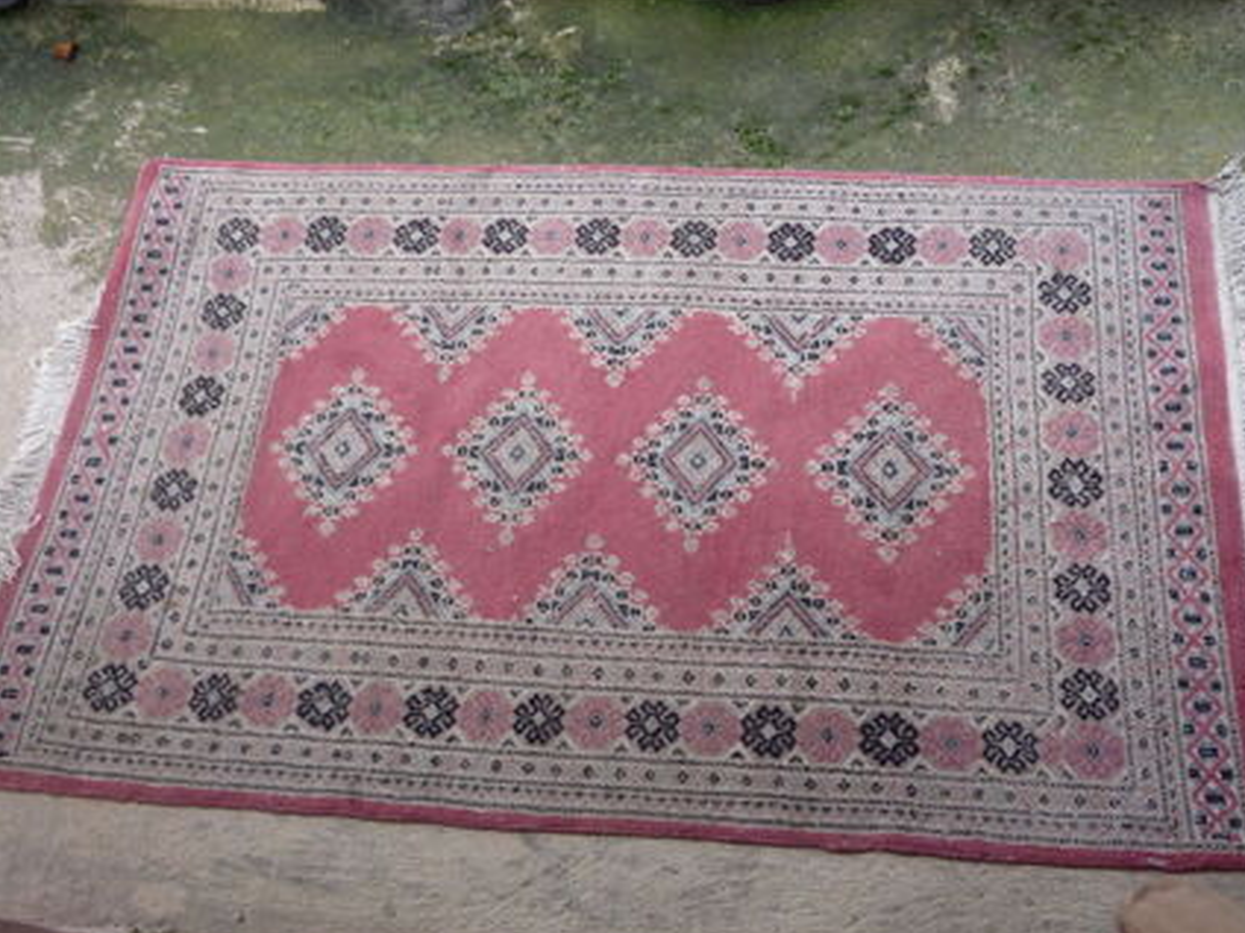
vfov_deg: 41.7
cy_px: 516
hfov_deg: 53.9
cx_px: 655
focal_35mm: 34
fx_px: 1223
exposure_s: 1/30
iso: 160
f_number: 3.3
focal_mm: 5.2
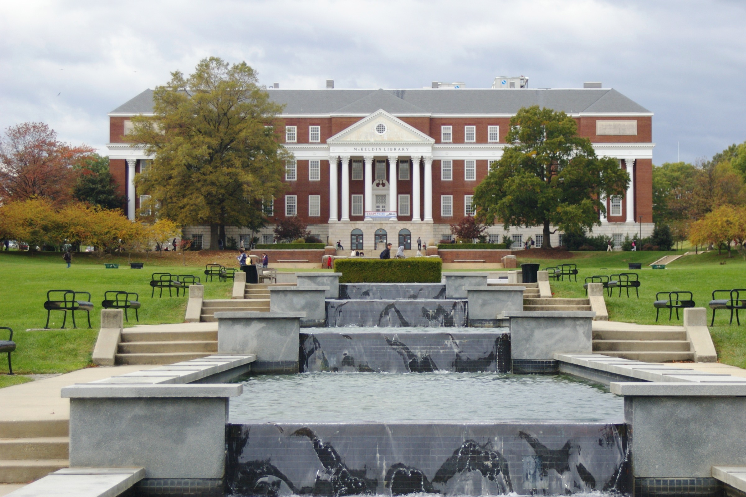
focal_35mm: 102
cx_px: 373
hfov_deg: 20.0
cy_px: 248
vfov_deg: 13.4
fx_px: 2114
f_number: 8
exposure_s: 1/500
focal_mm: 68
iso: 400
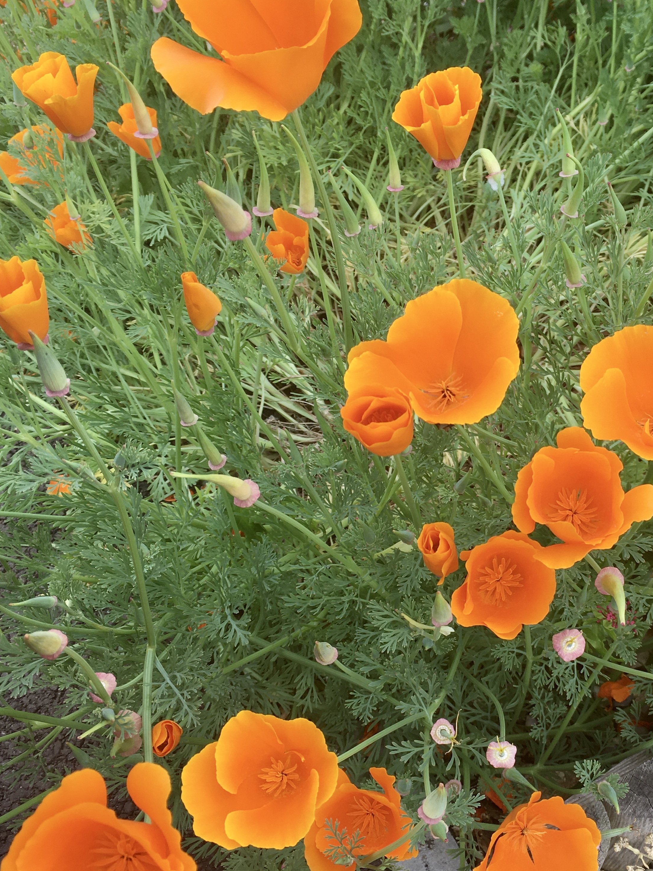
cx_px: 444
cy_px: 493
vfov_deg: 46.7
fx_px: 1006
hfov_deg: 35.5
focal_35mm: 40
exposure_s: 1/273
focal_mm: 4.15
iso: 25
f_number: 2.2
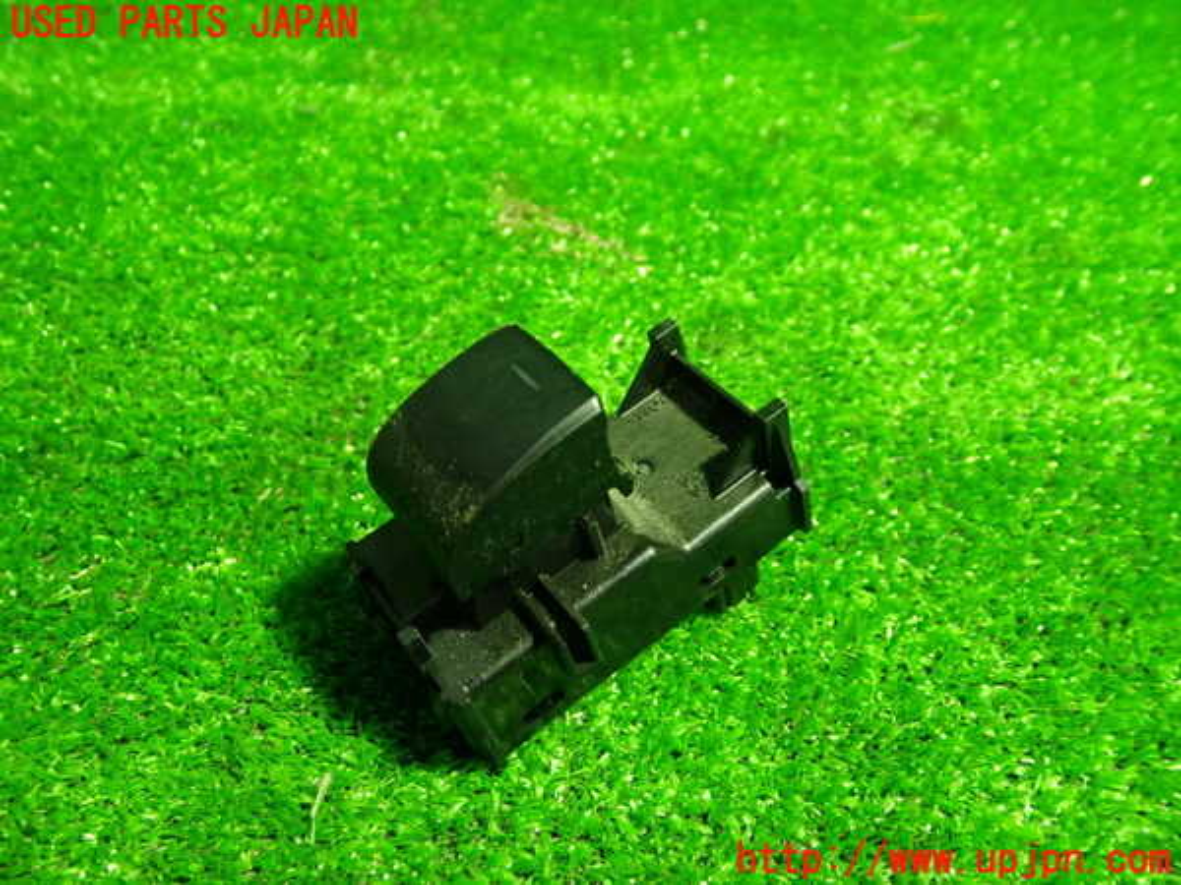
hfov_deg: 60.0
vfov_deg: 46.8
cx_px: 590
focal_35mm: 30
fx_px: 1024
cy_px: 442
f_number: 2.3
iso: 640
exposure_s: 1/30
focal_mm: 5.4
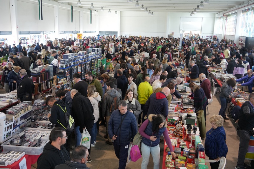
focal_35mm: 42
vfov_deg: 31.9
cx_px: 127
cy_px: 84
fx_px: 296
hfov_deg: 46.4
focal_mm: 42
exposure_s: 1/160
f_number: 3.2
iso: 1600
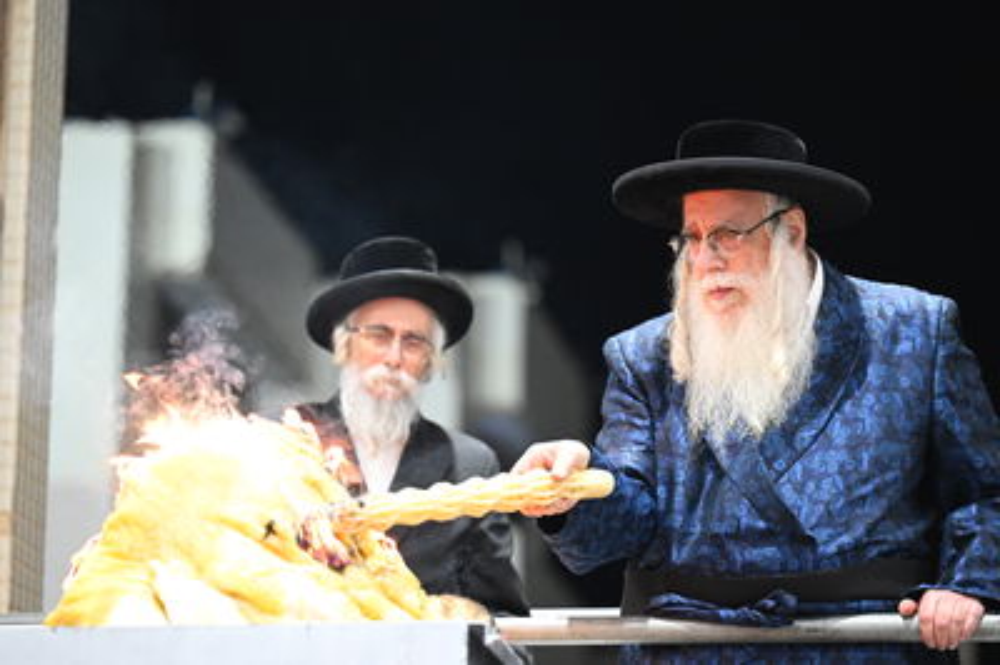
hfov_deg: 15.2
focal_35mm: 135
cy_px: 332
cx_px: 500
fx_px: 3747
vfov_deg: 10.1
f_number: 3.2
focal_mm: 135
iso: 5000
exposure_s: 1/200
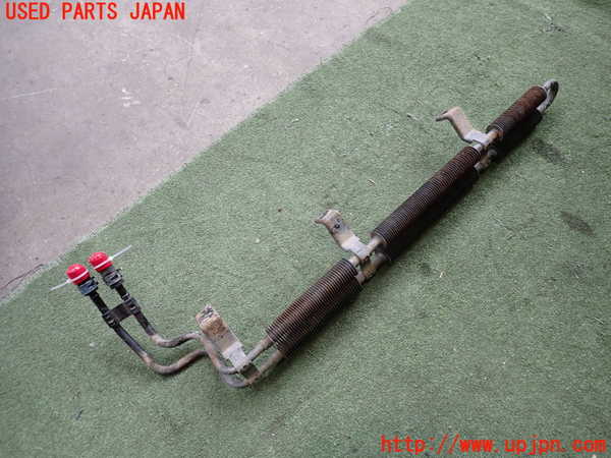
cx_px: 306
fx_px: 441
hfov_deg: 69.4
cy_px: 229
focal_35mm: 25
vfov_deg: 54.9
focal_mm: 4.5
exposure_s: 1/100
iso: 200
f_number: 2
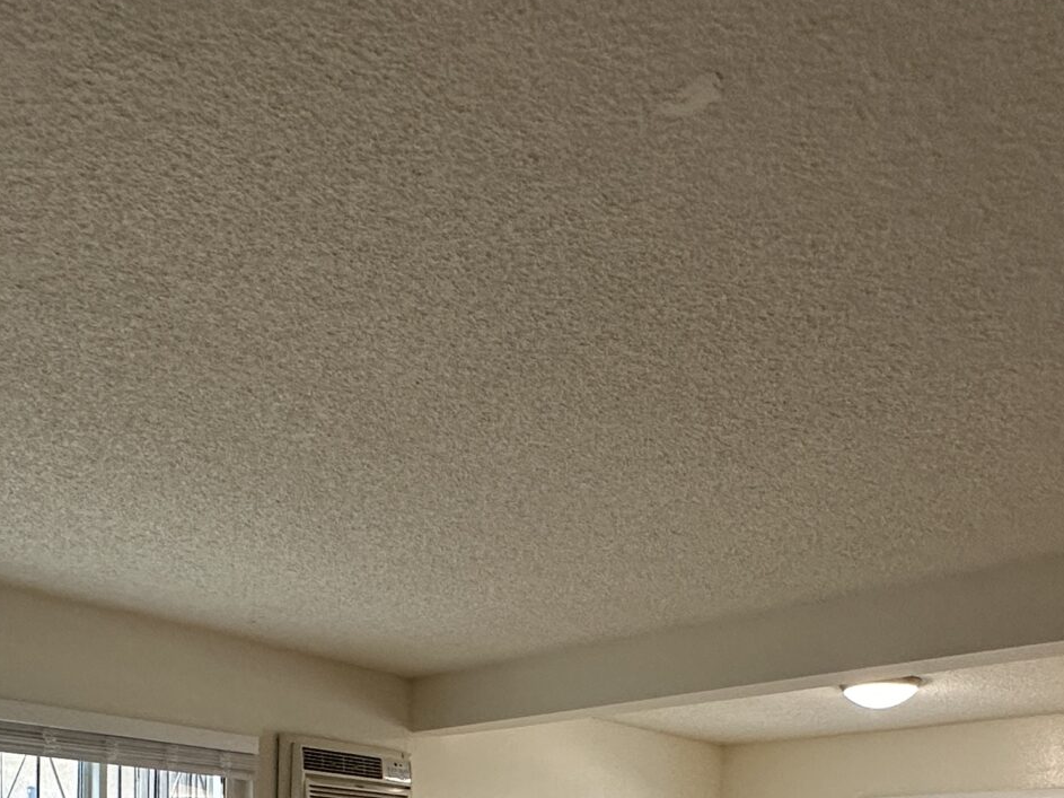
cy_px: 979
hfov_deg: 48.8
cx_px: 458
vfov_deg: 31.2
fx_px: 1168
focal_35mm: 38
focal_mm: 2.22
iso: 200
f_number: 2.2
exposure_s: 1/120
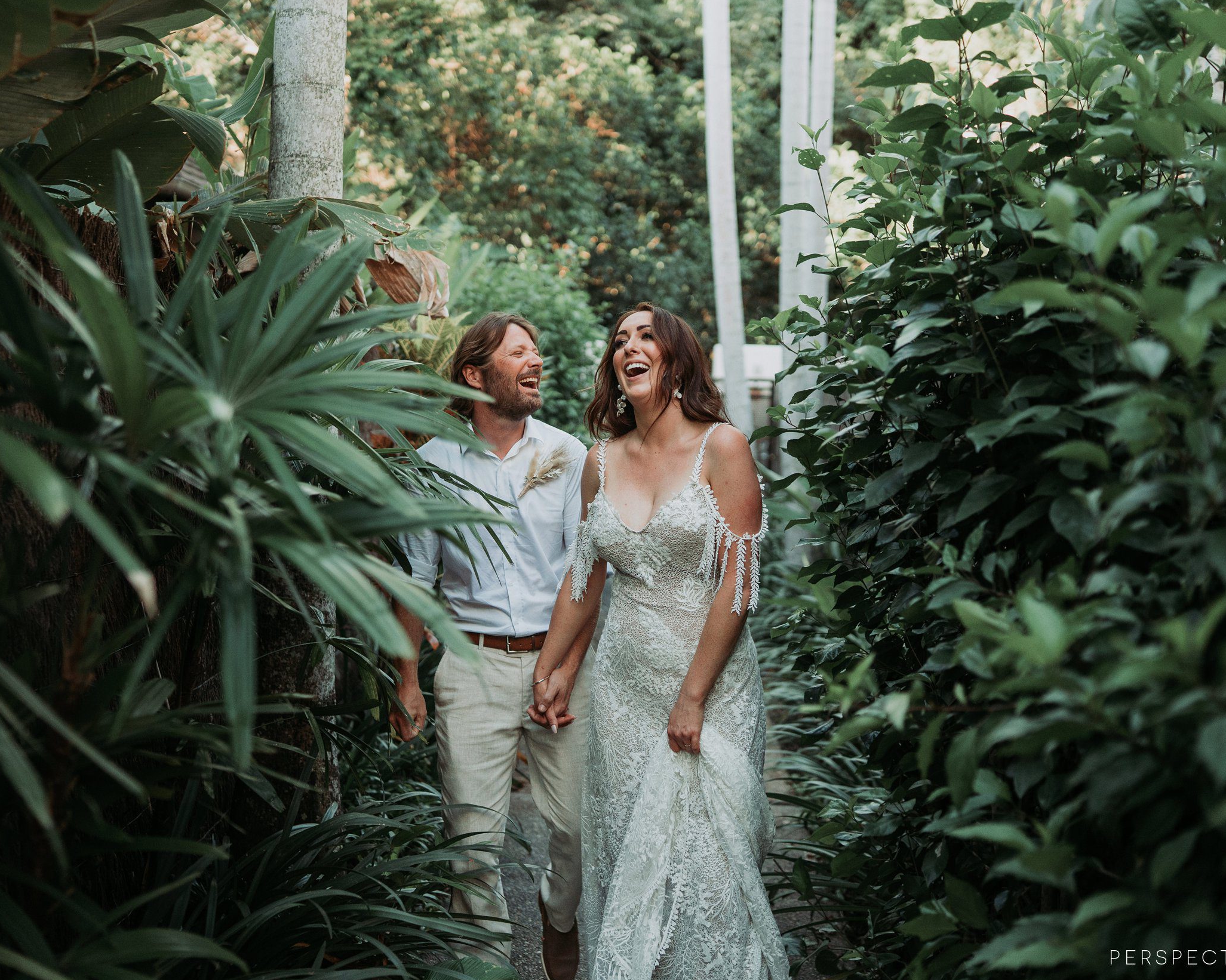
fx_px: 1451
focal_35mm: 40
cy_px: 486
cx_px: 612
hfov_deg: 45.8
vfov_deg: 37.3
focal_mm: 35
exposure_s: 1/2500
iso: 1250
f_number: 1.8
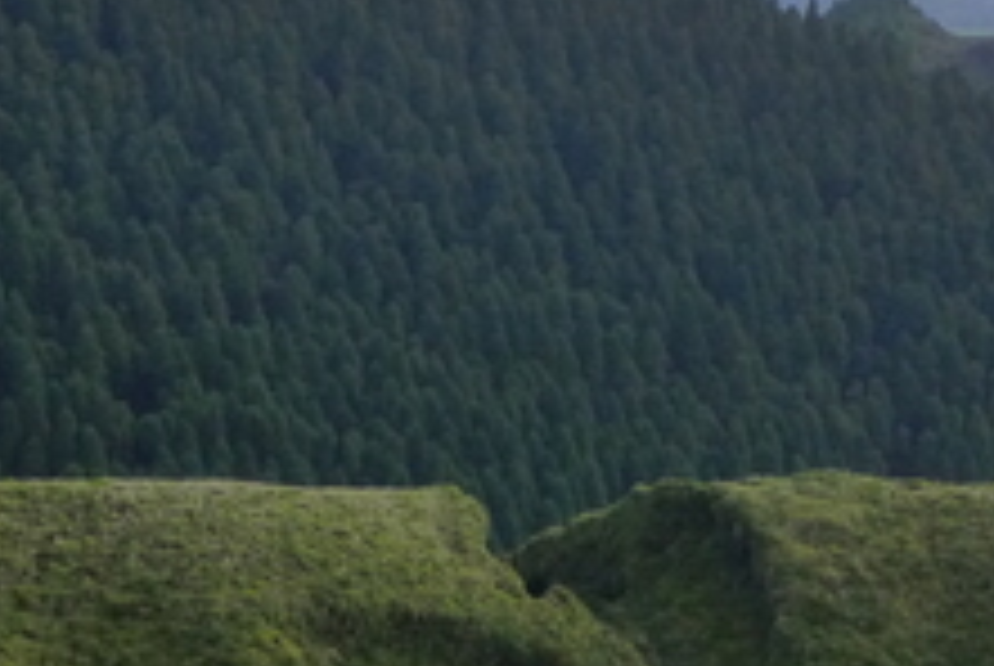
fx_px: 5834
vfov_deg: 6.5
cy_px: -153
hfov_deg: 9.7
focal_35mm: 211
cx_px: 650
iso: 400
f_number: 4.5
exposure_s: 1/2000
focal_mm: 12.8
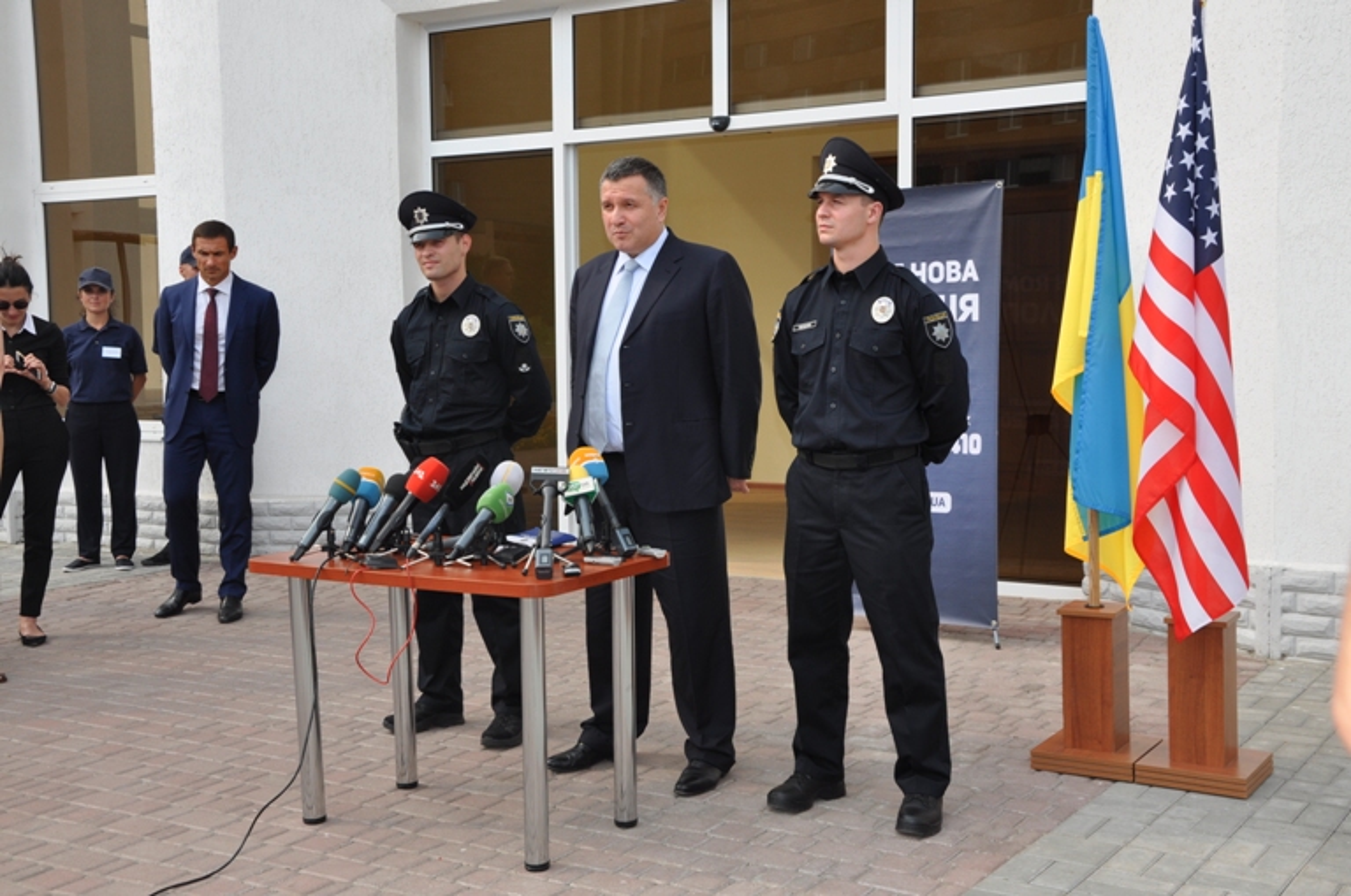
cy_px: 448
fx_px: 1687
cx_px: 676
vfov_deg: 29.8
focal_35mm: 45
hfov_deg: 43.7
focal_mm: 30
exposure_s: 1/200
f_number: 9
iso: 200
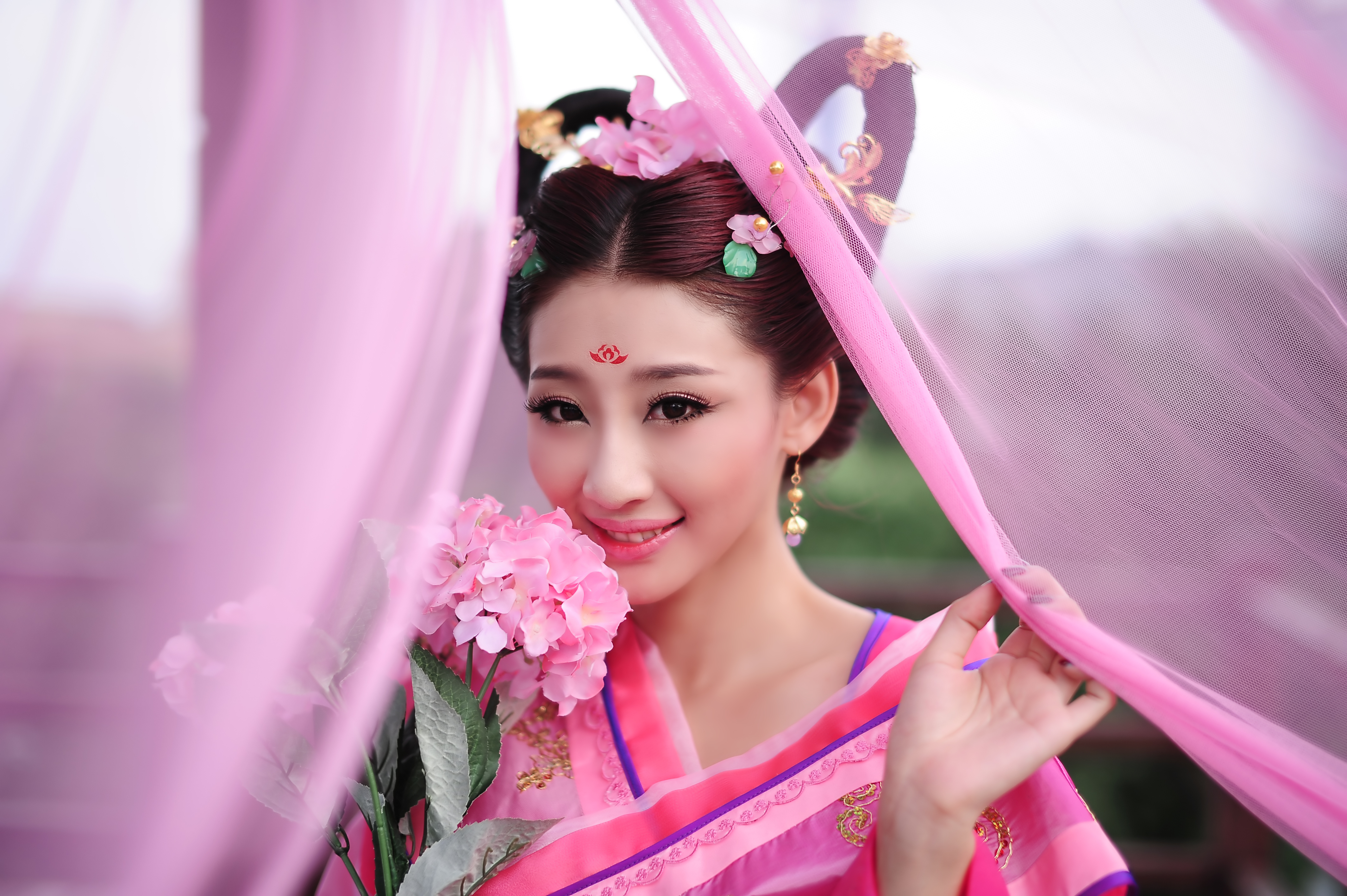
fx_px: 1870
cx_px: 674
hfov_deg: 39.6
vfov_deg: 27.0
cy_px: 448
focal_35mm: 50
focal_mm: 50
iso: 200
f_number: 1.4
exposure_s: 1/320
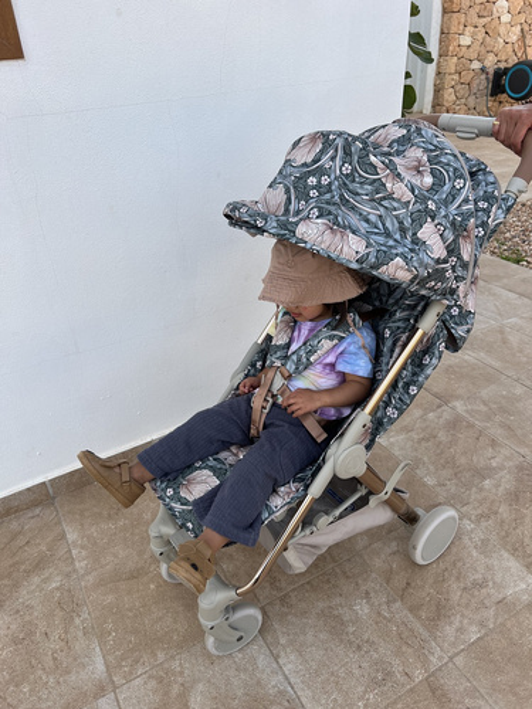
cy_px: 354
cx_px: 266
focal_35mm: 26
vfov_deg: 67.3
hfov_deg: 53.1
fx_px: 533
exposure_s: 1/2123
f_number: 1.5
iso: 50
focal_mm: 5.7
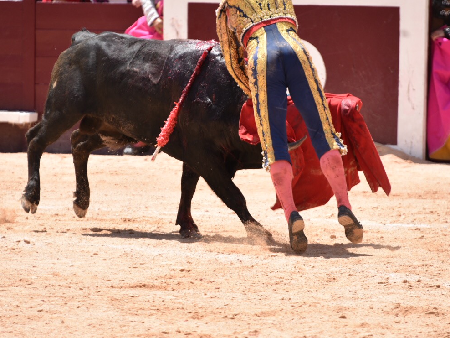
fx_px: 5122
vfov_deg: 3.8
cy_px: 153
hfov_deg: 5.0
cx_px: 229
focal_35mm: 394
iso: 400
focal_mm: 250
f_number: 5.6
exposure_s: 1/1000
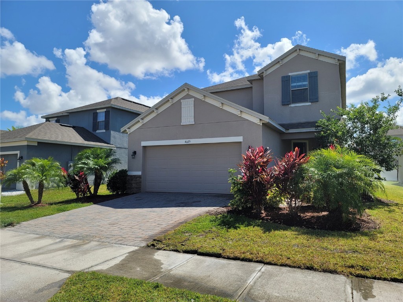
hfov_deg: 69.4
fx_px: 291
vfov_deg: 54.9
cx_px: 202
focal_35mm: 25
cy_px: 151
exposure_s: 1/1286
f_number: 1.8
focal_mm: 7
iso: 20
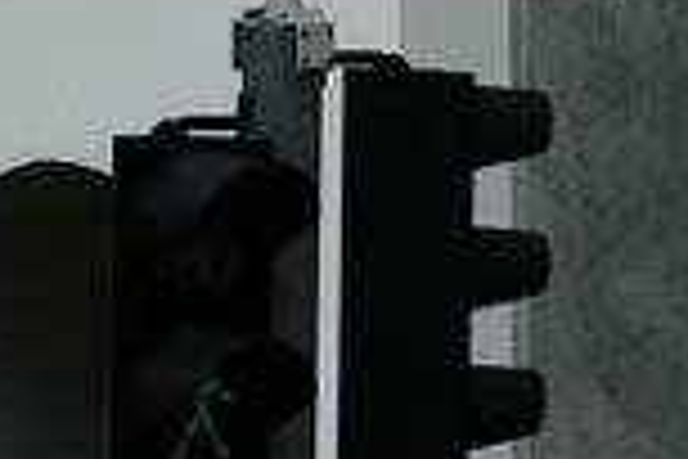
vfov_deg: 2.0
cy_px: 909
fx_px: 13281
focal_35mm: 695
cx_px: -652
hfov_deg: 3.0
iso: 100
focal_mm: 34
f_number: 5.6
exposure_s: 1/400
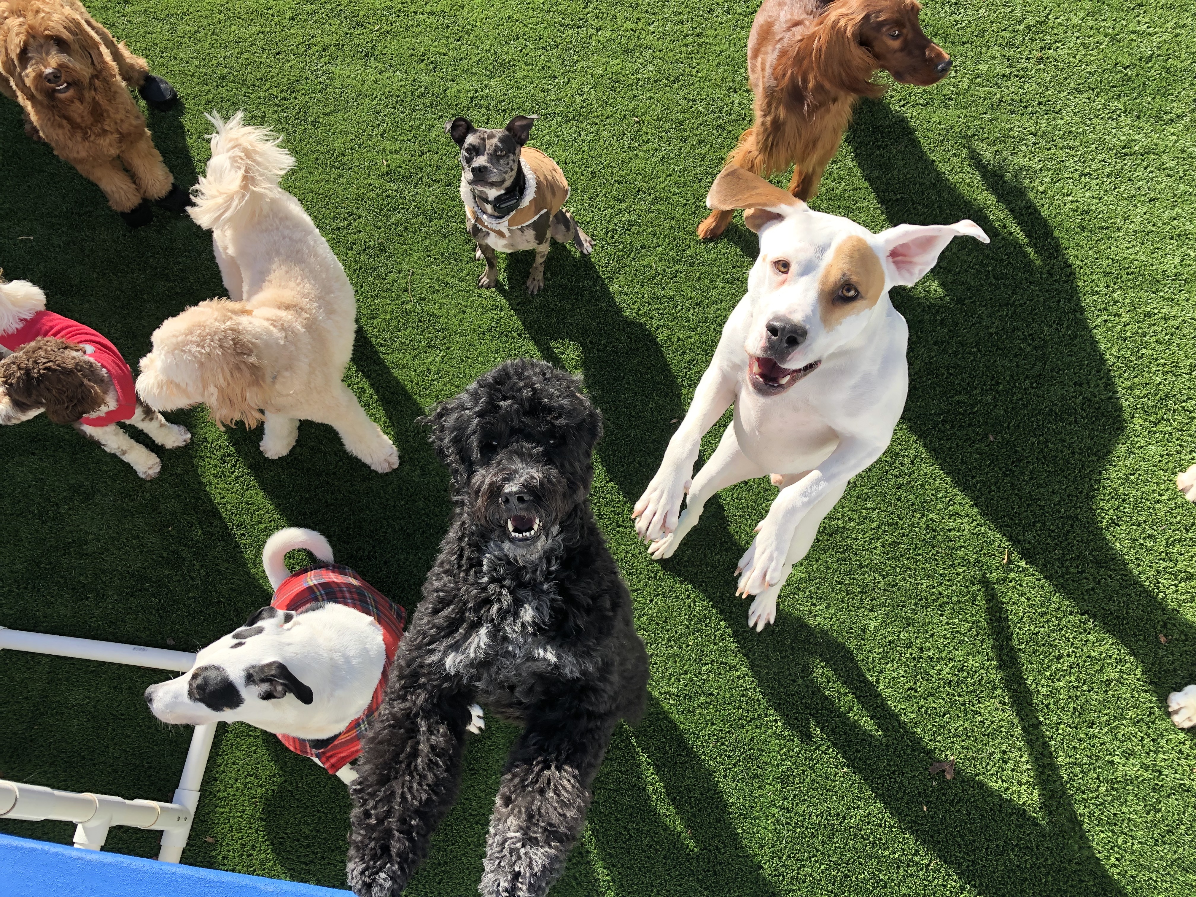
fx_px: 967
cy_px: 448
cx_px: 598
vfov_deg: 49.7
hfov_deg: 63.4
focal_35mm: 28
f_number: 1.8
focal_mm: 3.99
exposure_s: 1/414
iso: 20
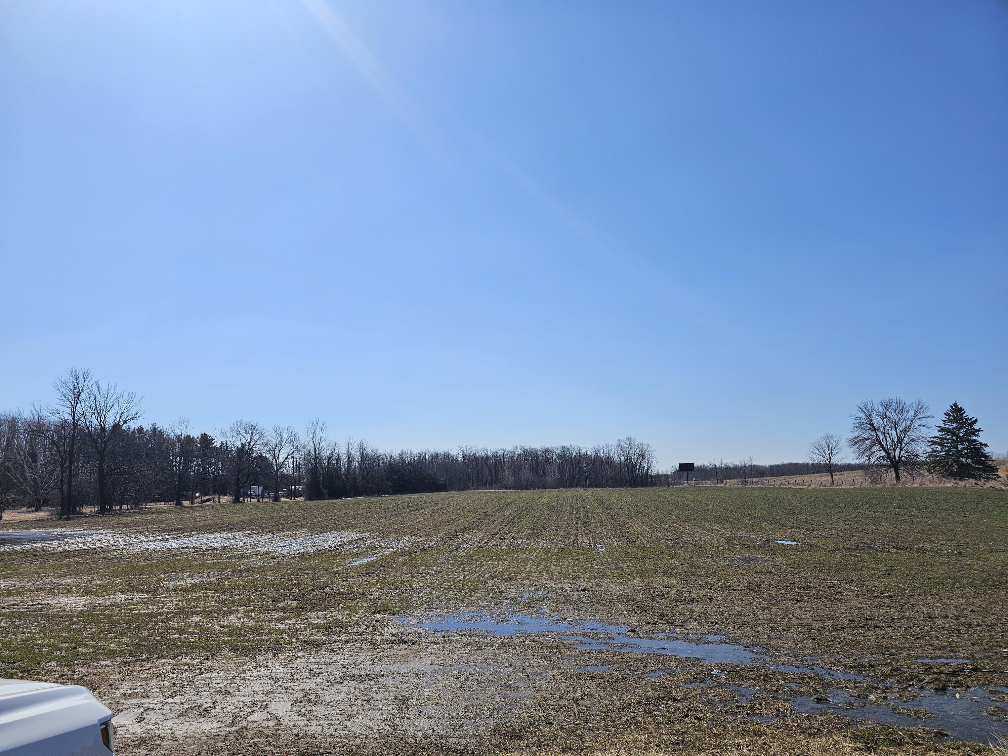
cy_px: 378
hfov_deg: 73.9
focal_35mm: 23
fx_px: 670
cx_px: 504
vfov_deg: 58.9
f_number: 1.7
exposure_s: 1/1925
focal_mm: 6.3
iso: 10
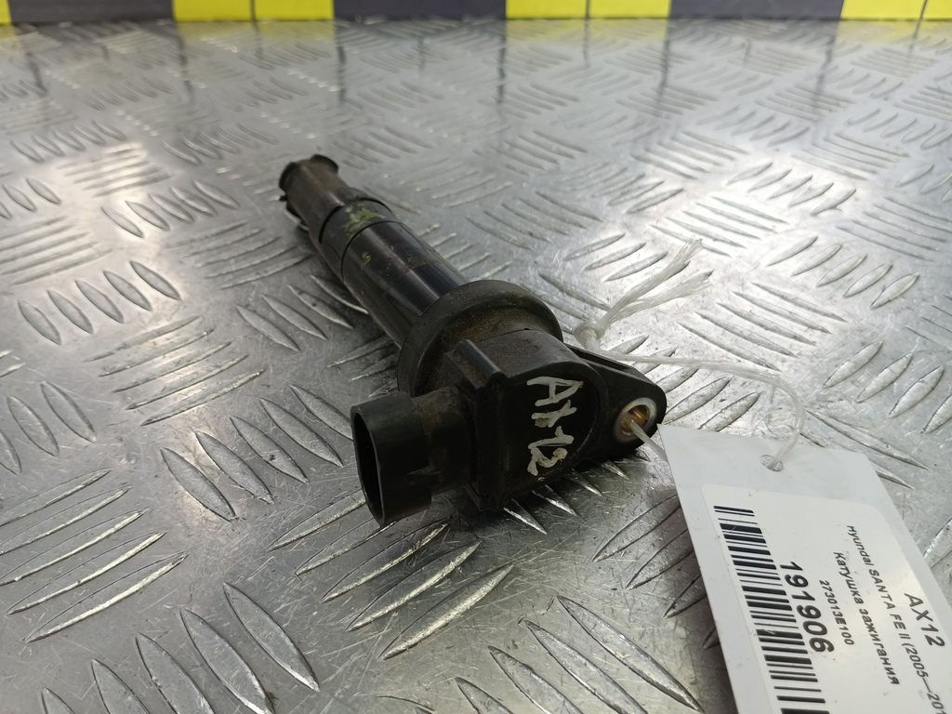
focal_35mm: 23
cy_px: 357
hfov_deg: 73.9
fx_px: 633
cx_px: 476
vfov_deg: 58.9
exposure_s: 1/100
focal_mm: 4.11
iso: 138
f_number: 1.6
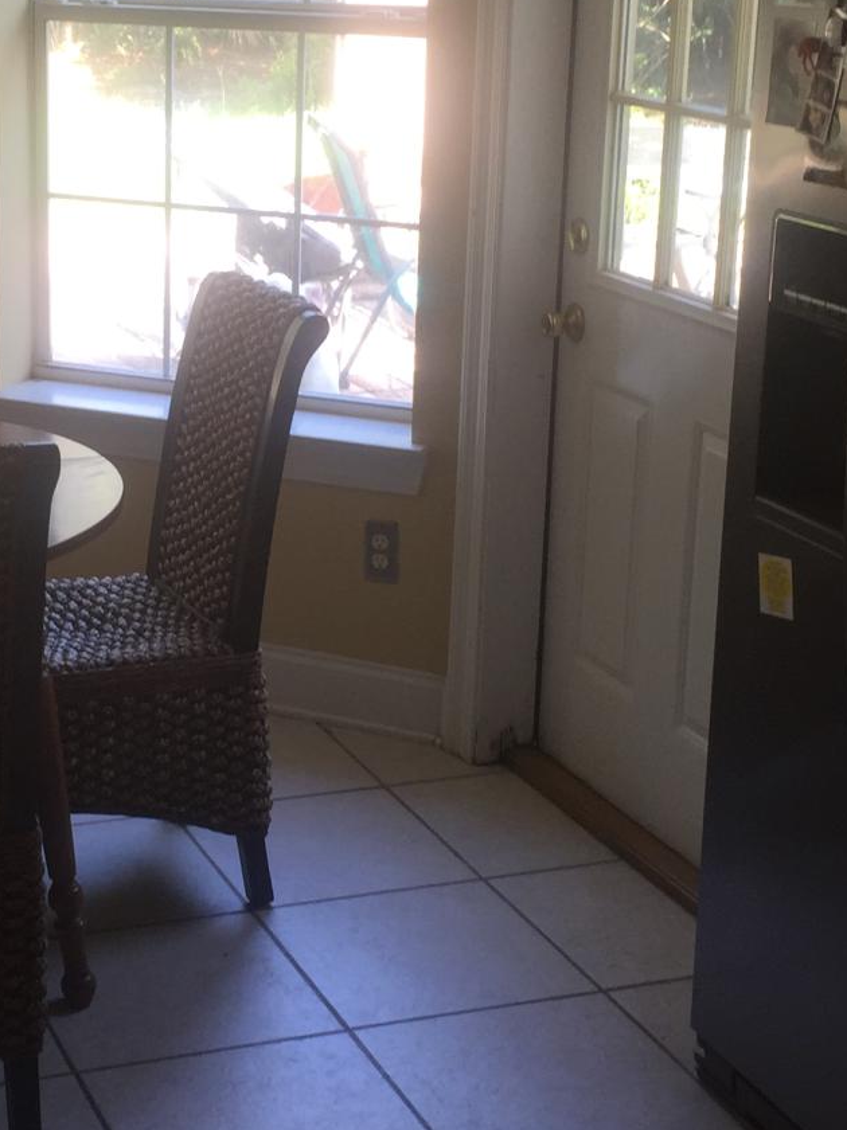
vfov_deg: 28.2
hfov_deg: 21.0
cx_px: 163
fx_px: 2253
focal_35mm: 69
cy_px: 509
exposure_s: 1/60
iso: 32
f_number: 2.2
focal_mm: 4.15
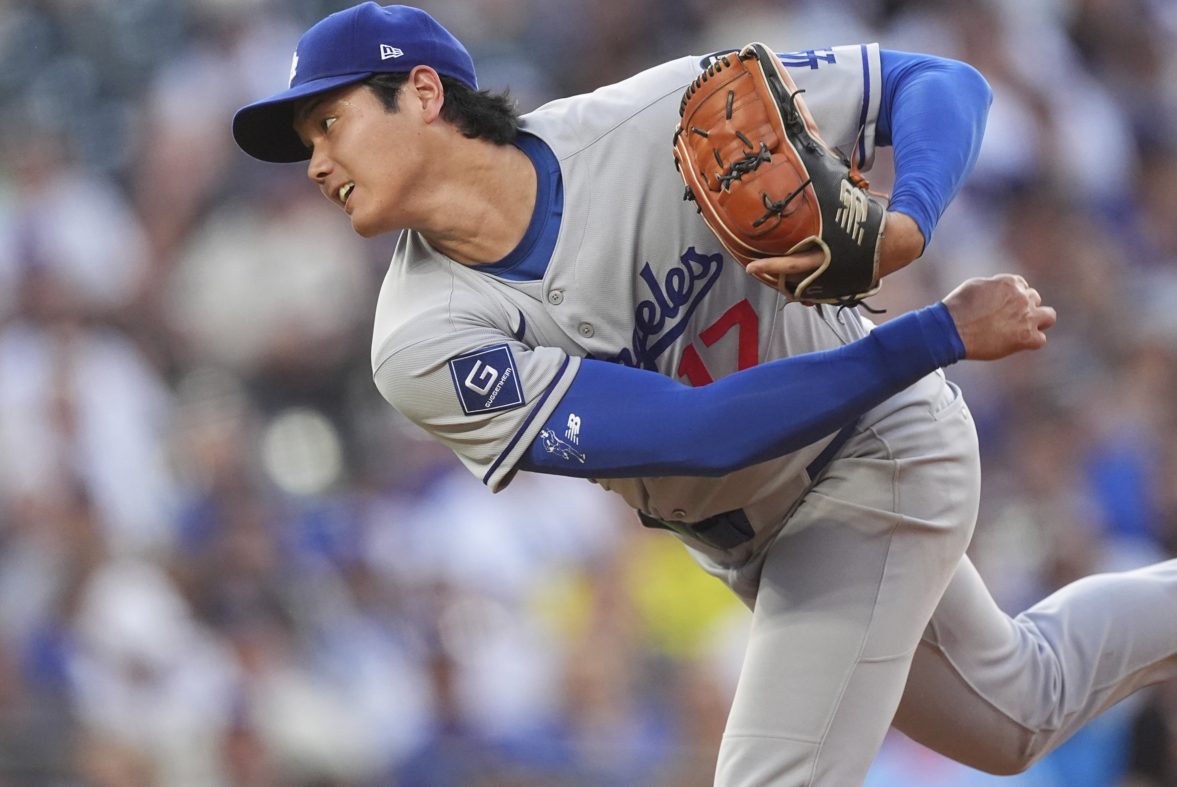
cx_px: 588
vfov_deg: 1.5
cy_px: 394
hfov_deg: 2.3
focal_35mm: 900
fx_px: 29450
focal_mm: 600
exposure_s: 1/2000
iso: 3200
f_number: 4
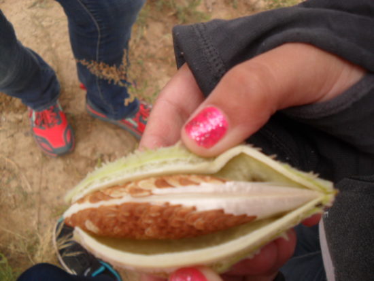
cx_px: 187
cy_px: 140
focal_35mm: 35
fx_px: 378
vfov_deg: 40.7
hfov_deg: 52.6
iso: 80
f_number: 3
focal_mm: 6.3
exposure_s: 1/250
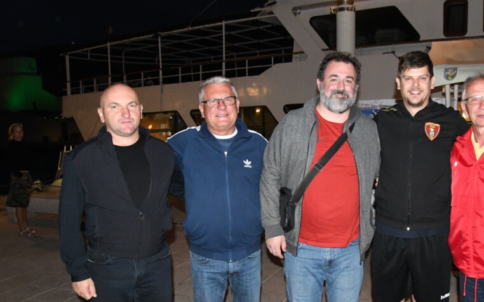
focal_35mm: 37
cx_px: 305
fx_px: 488
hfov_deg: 52.2
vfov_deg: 33.9
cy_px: 216
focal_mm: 18
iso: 6400
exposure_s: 1/60
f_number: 8
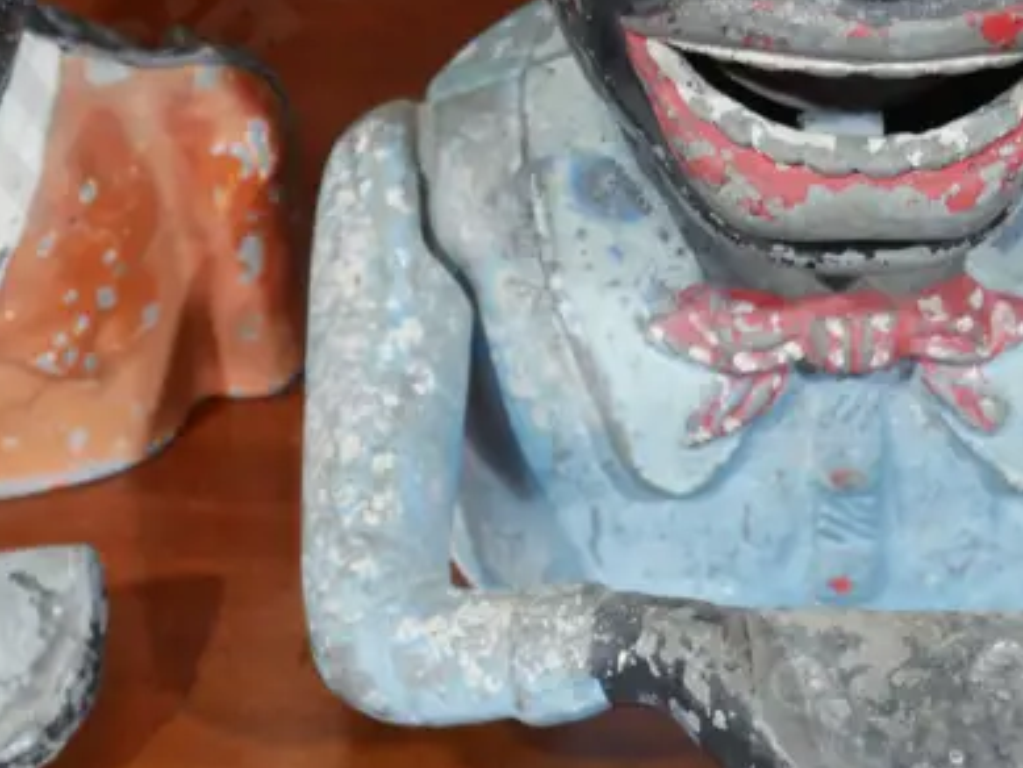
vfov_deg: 12.0
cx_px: 352
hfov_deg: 16.2
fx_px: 3577
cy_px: -88
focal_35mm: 121
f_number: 5.1
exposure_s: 1/60
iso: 1250
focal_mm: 23
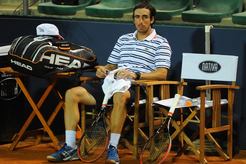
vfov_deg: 4.6
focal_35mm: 300
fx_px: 2050
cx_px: 123
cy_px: 82
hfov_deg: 6.9
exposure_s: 1/500
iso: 2500
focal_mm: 300
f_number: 2.8
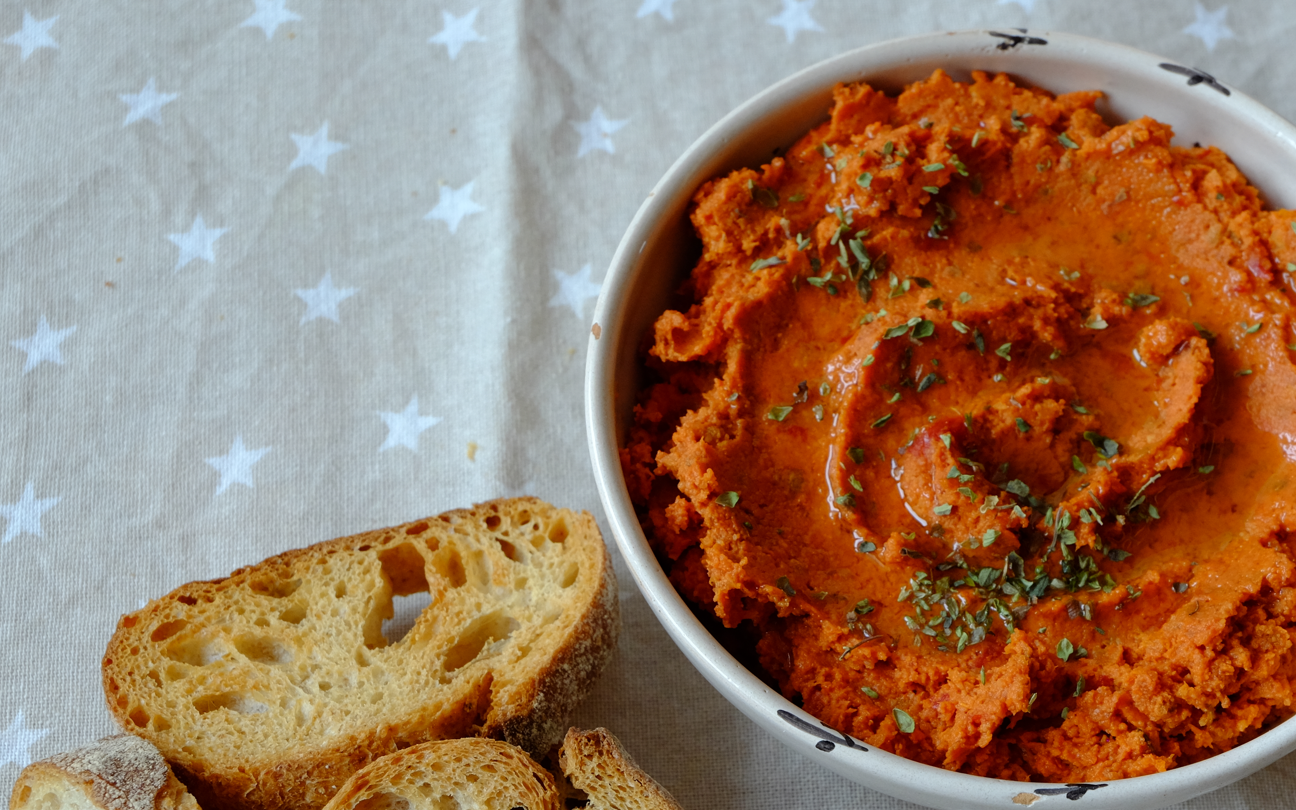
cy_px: 549
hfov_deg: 29.7
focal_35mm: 69
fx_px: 2437
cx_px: 755
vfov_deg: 18.8
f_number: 7.1
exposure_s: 1/30
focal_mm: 35.5
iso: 800
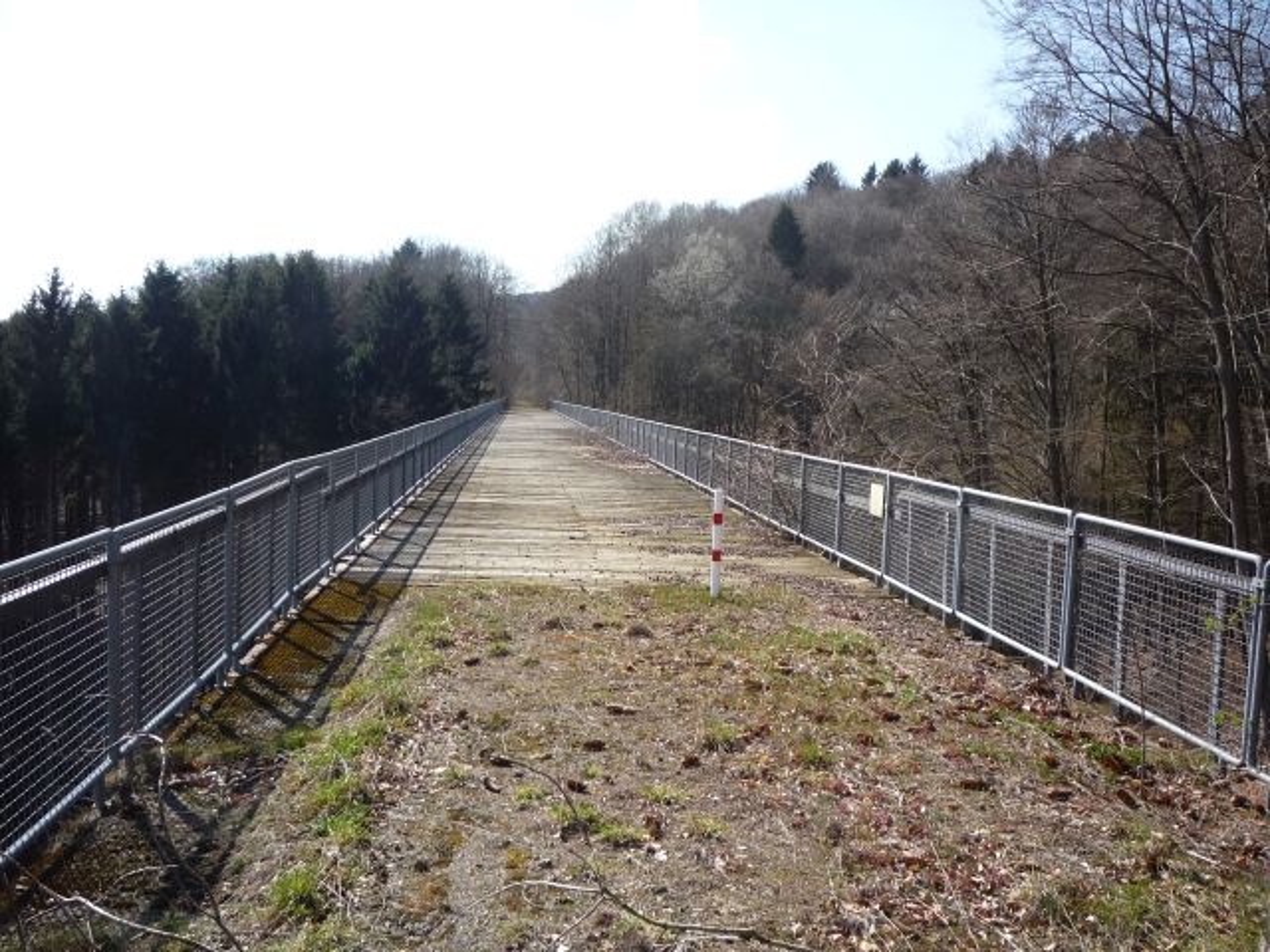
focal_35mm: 32
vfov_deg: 44.2
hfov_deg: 56.8
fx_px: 1174
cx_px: 635
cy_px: 476
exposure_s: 1/400
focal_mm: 5.2
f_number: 4
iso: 100
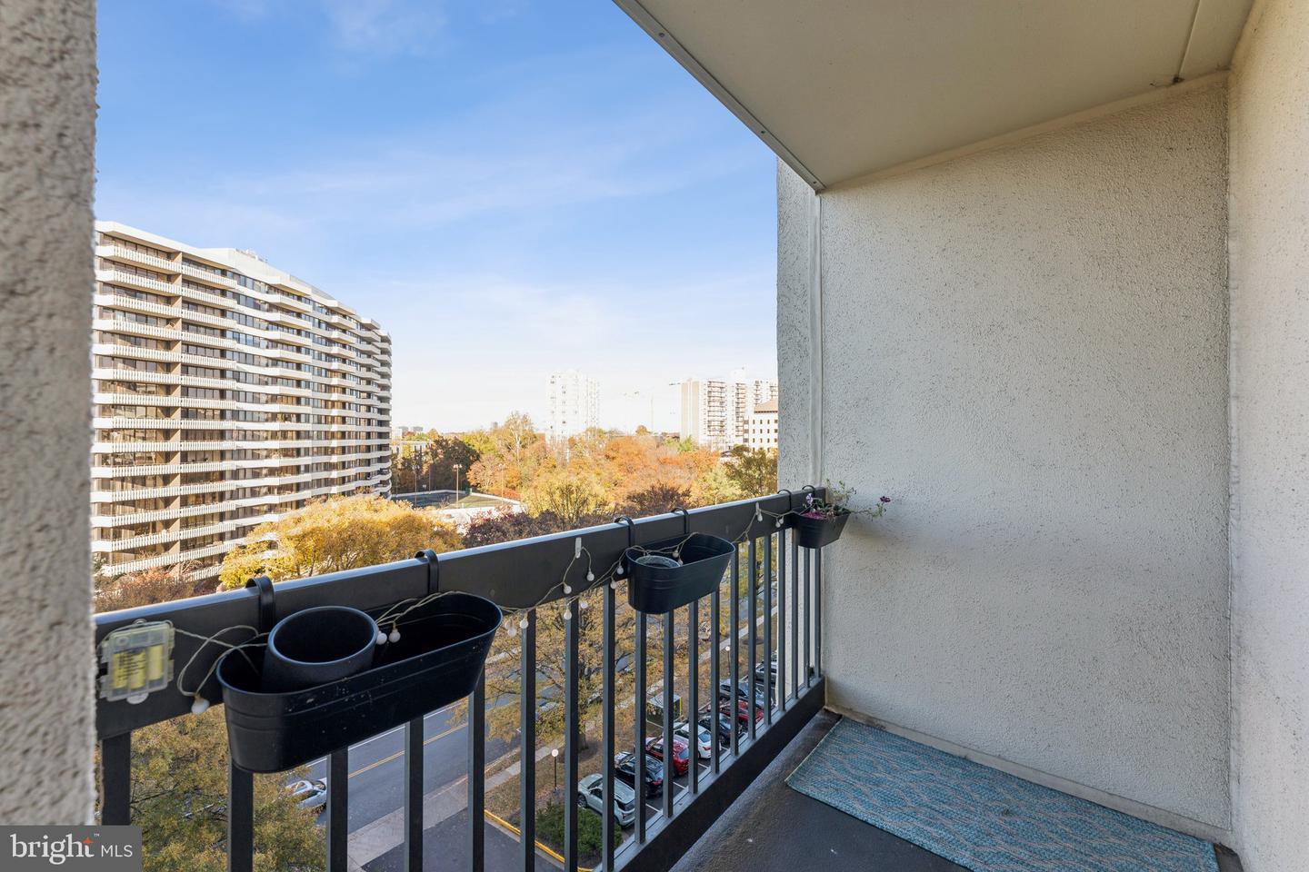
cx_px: 654
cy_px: 436
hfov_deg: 104.3
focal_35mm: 14
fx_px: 509
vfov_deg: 81.2
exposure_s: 1/100
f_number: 8
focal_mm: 14
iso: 200
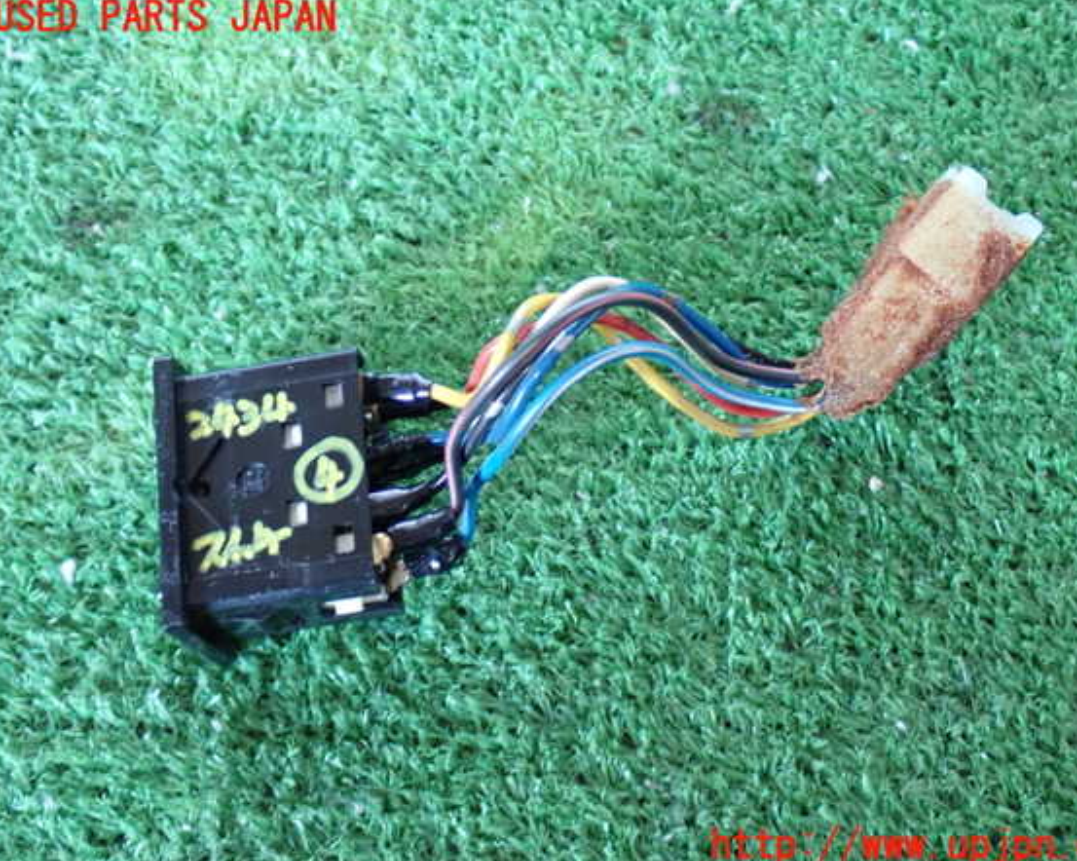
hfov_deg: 35.4
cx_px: 567
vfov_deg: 28.6
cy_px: 432
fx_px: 1689
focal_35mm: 53
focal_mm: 9.01
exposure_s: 1/15
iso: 800
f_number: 3.2
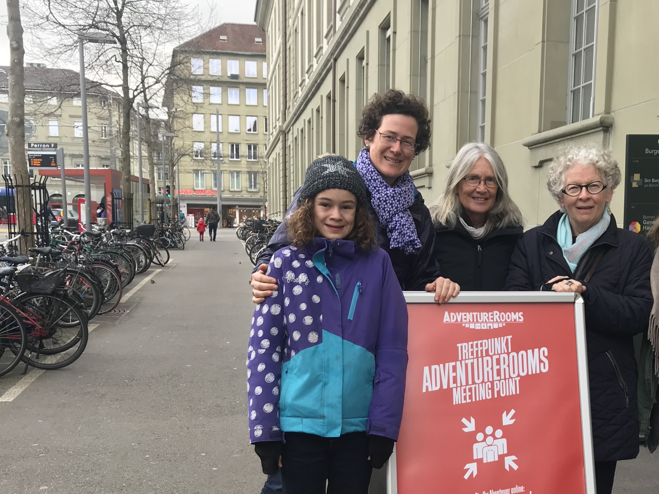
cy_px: 376
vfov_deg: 32.2
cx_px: 426
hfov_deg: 42.5
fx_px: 838
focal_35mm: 44
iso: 20
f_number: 1.8
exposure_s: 1/149
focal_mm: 3.99
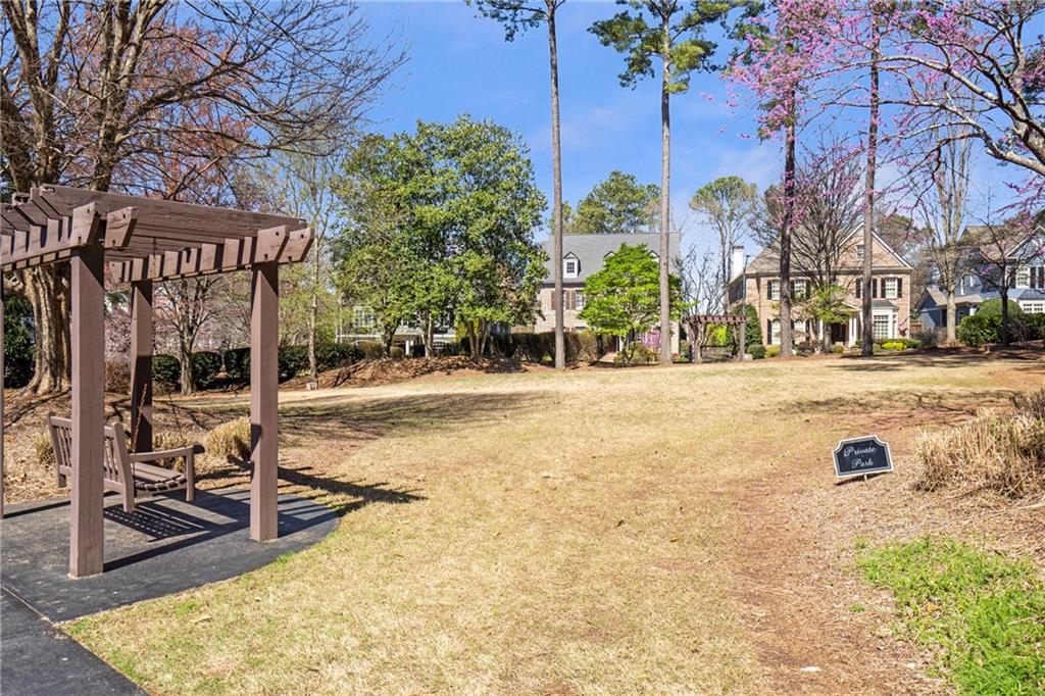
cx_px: 522
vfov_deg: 47.9
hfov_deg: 67.4
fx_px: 783
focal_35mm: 27
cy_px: 348
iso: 400
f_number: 8
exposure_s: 1/1000
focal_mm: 27
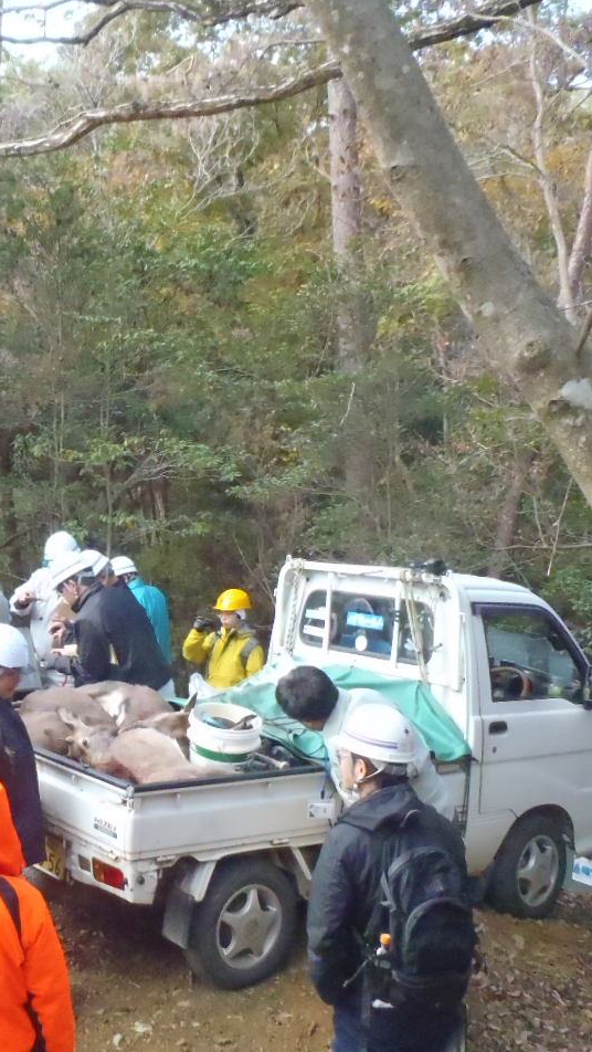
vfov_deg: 49.4
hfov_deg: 27.2
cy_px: 527
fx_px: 1143
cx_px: -15
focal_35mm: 41
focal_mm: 5
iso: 640
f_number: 3.9
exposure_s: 1/250
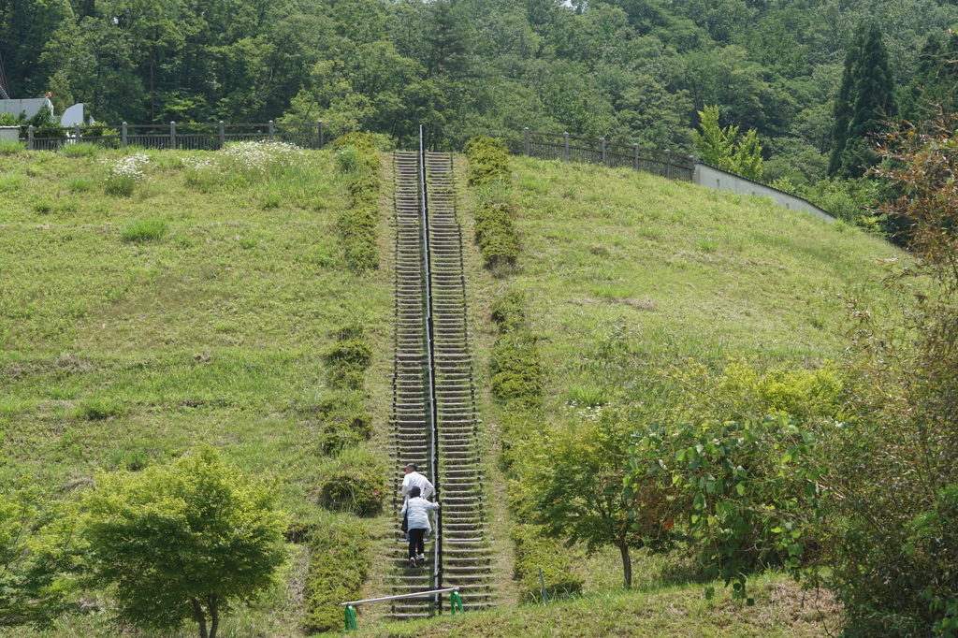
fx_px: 2793
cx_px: 479
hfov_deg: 19.5
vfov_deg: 13.0
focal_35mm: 105
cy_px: 319
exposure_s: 1/350
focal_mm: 70
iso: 100
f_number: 5.6
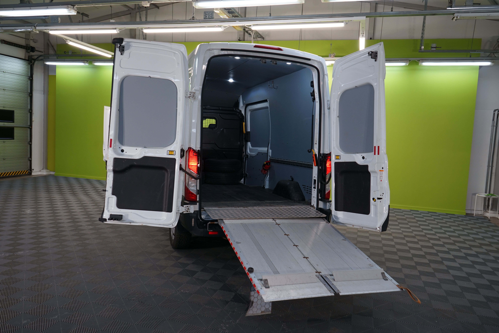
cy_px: 166
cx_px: 250
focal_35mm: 28
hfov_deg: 65.5
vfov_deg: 46.4
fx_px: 388
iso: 400
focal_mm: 28
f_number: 7.1
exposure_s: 1/25
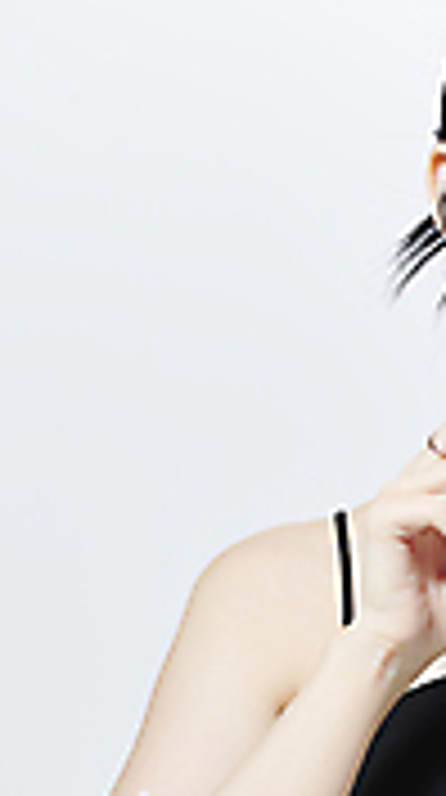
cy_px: 477
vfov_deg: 8.7
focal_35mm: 249
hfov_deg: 4.8
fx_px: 5258
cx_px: 583
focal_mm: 105
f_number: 13
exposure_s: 1/125
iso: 64
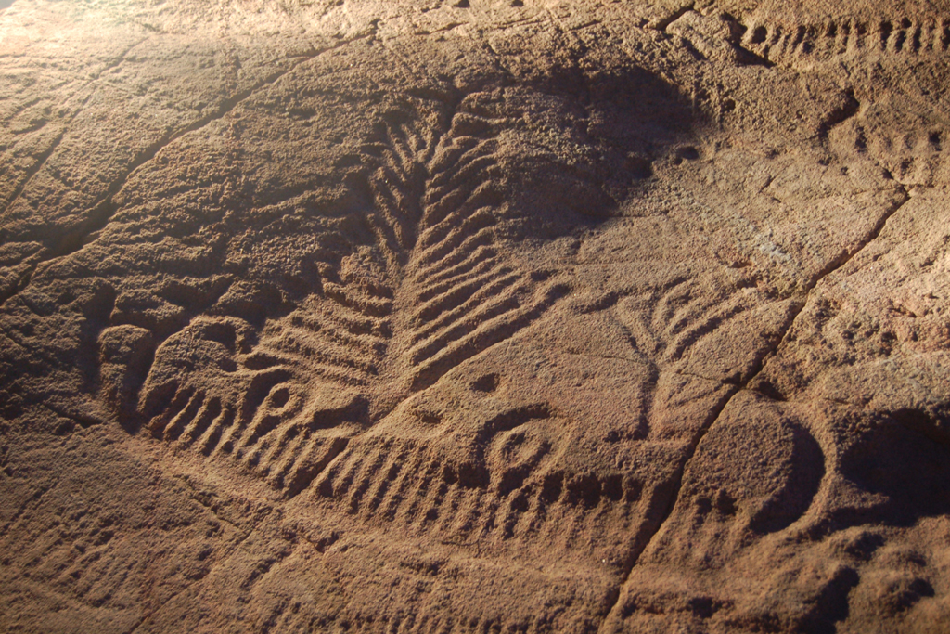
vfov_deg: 34.2
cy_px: 317
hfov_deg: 49.5
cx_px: 475
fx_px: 1029
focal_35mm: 39
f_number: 4.2
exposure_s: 1
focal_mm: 26
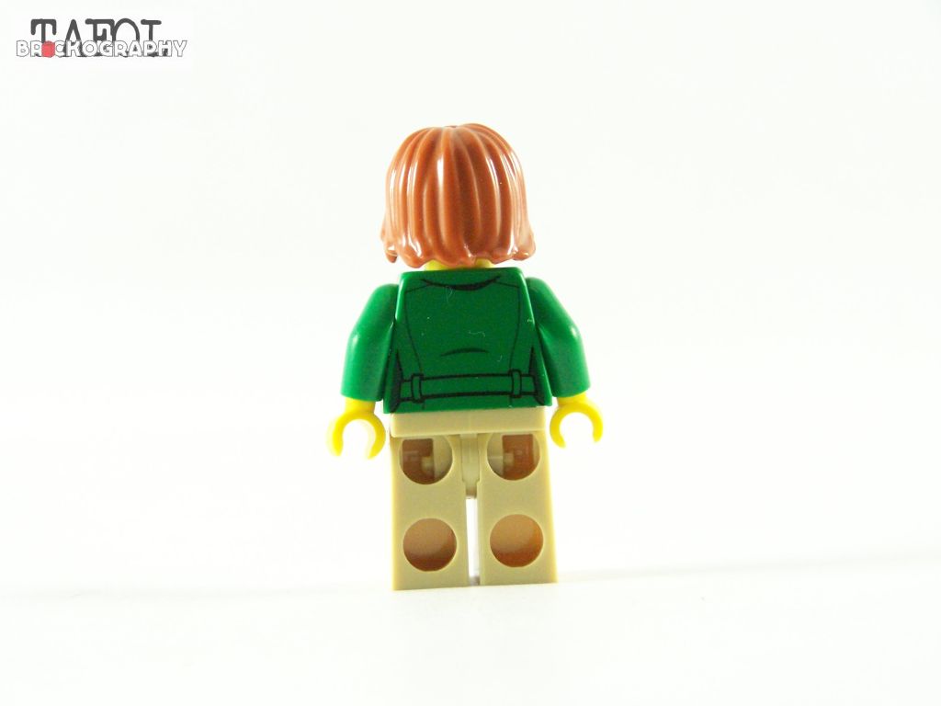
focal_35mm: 105
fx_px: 2854
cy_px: 353
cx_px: 470
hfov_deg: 18.7
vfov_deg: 14.1
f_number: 3.6
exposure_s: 1/60
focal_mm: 17.5
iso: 400
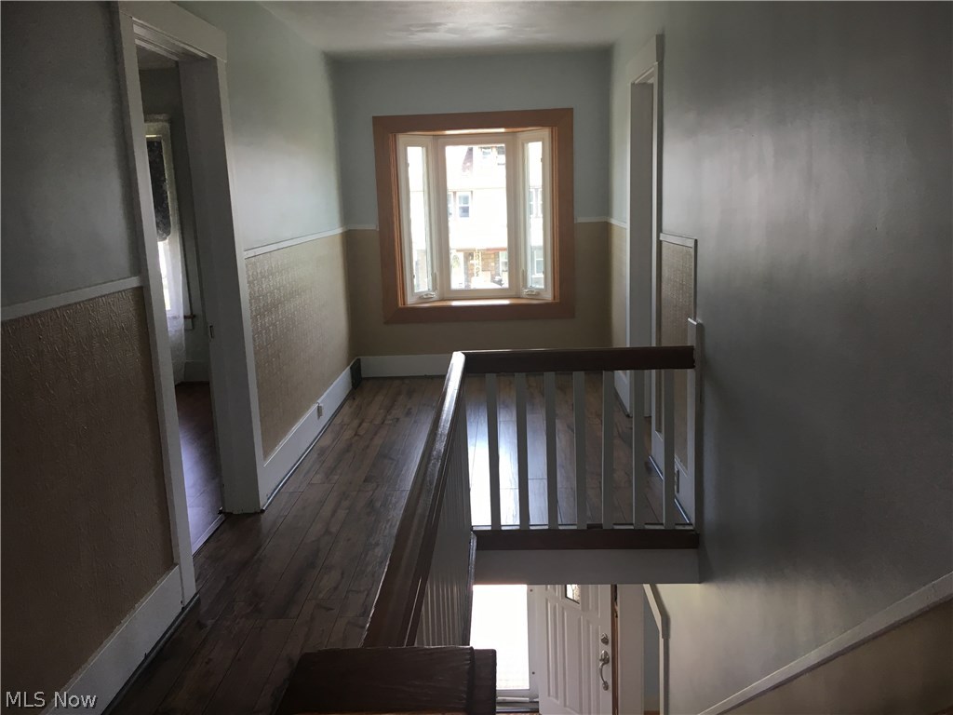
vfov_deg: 48.2
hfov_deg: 61.7
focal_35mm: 29
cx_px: 476
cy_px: 358
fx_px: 798
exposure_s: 1/30
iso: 25
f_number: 2.2
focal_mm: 4.15
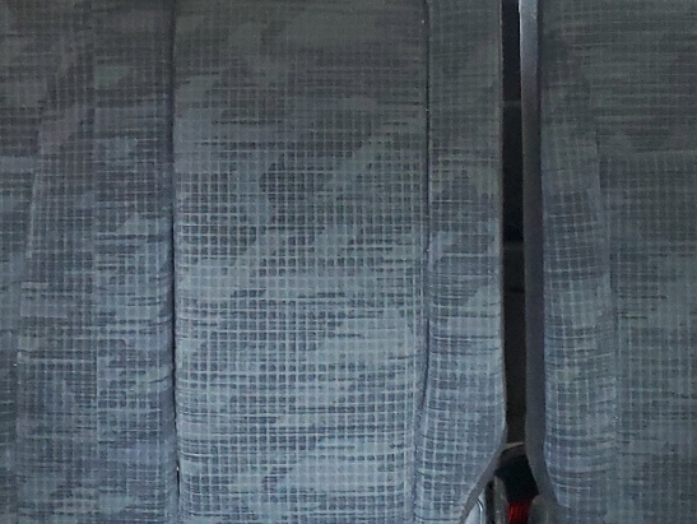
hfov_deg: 25.6
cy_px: 150
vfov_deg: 19.3
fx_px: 1531
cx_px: 335
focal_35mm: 76
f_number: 1.5
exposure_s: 1/40
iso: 293
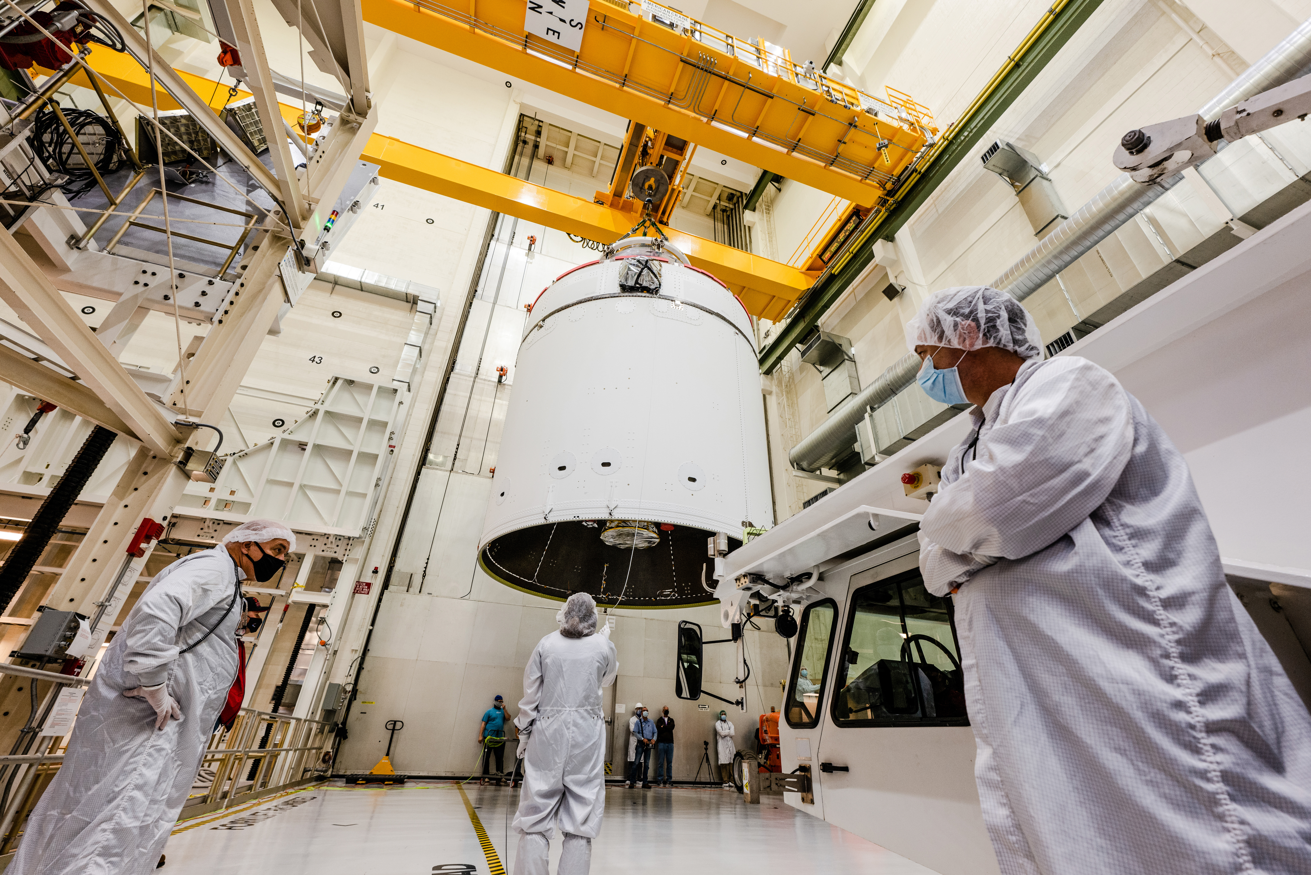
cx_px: 656
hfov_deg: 104.2
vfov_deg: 81.2
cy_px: 438
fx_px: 510
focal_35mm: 14
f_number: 5
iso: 800
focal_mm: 14
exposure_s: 1/60
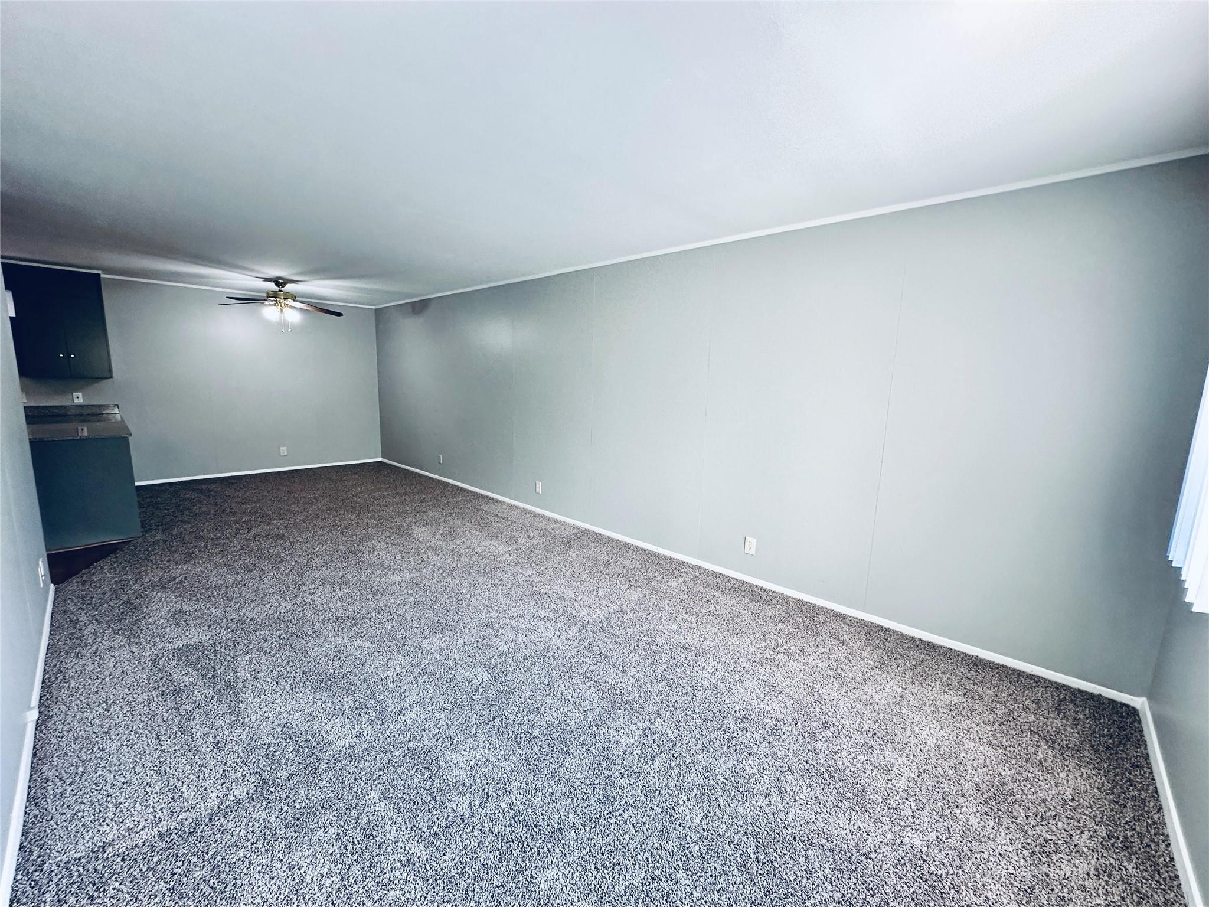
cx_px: 604
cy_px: 454
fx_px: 489
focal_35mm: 14
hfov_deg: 102.1
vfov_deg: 85.7
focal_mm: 2.22
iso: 200
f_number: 2.2
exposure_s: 1/120
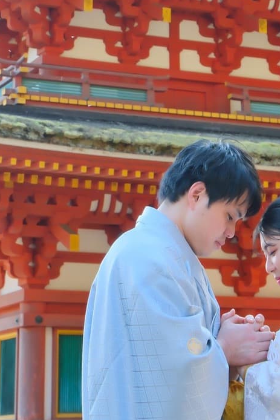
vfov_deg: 17.4
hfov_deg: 12.2
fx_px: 1306
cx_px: 167
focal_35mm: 112
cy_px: -77
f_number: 5.6
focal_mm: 24
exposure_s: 1/125
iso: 800
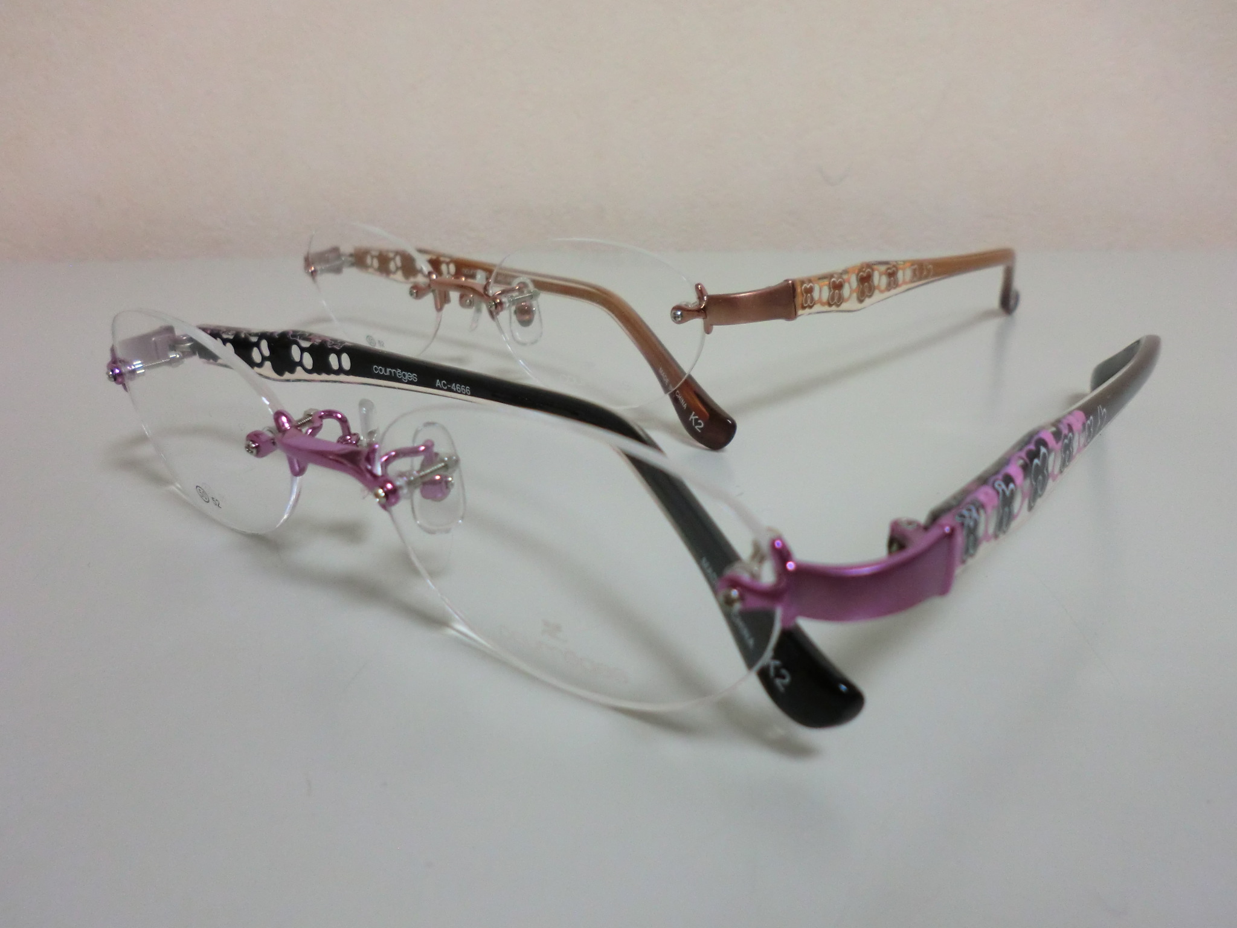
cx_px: 618
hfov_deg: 65.3
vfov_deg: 51.4
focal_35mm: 27
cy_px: 464
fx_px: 965
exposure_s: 1/60
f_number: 3.2
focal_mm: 4.9
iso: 200
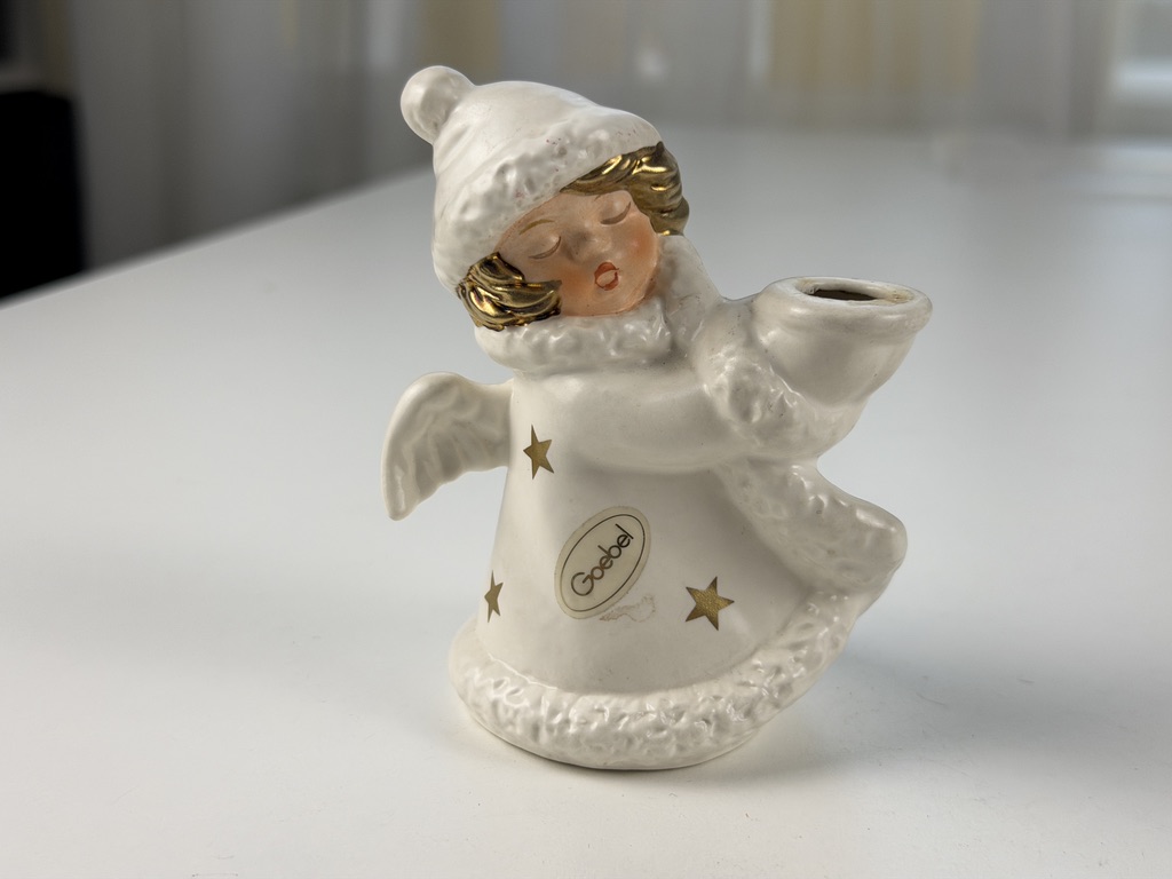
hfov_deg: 39.7
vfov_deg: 30.3
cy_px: 440
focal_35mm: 48
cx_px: 586
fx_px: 1625
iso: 64
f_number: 1.78
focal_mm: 6.76
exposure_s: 1/437
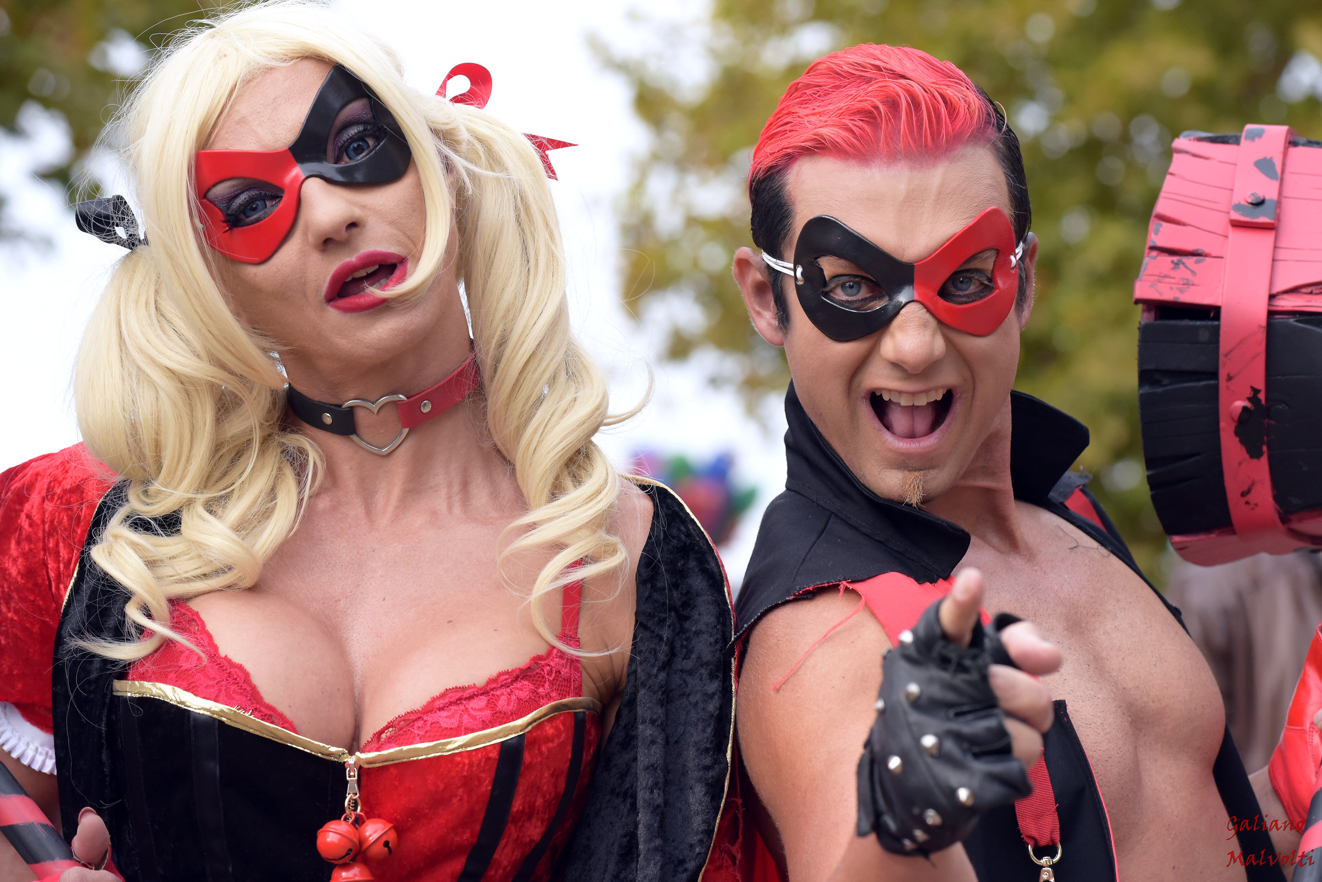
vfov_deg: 11.0
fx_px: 4592
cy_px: 441
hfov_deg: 16.4
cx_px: 661
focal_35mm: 125
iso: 2000
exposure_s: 1/1600
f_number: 6.3
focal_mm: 125
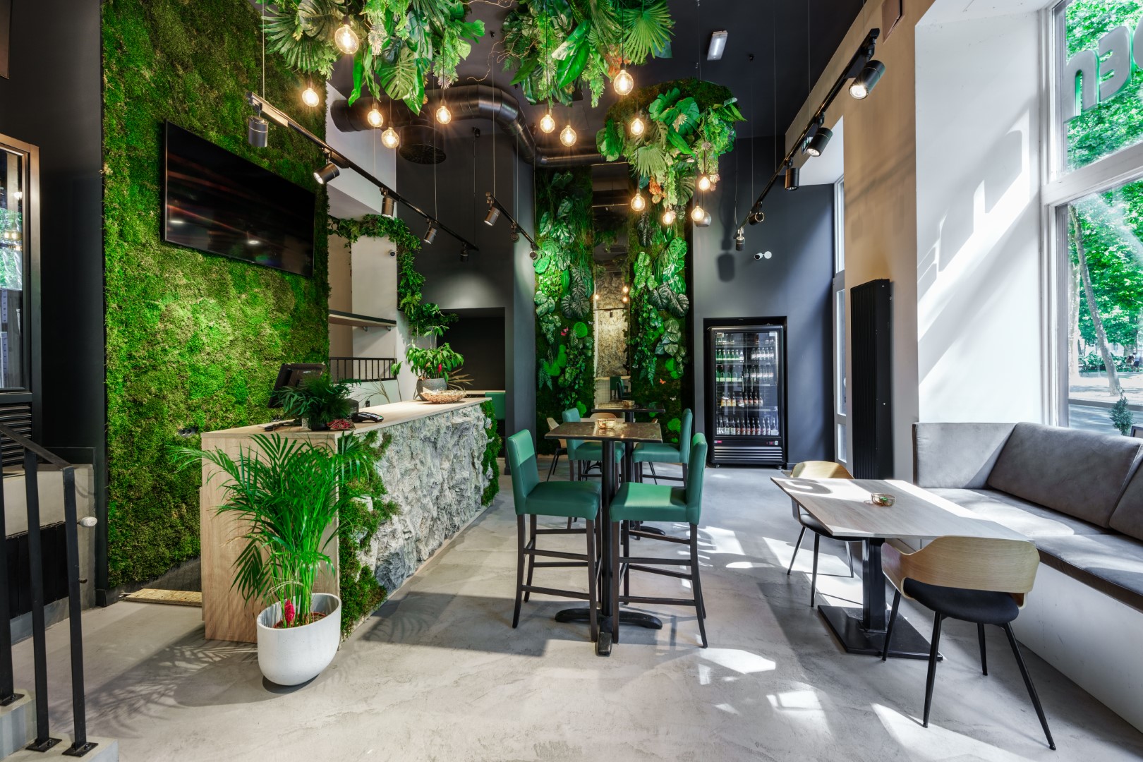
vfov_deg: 81.2
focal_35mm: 14
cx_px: 572
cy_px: 381
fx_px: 444
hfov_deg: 104.3
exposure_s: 1/1.67
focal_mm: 14
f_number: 9
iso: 100
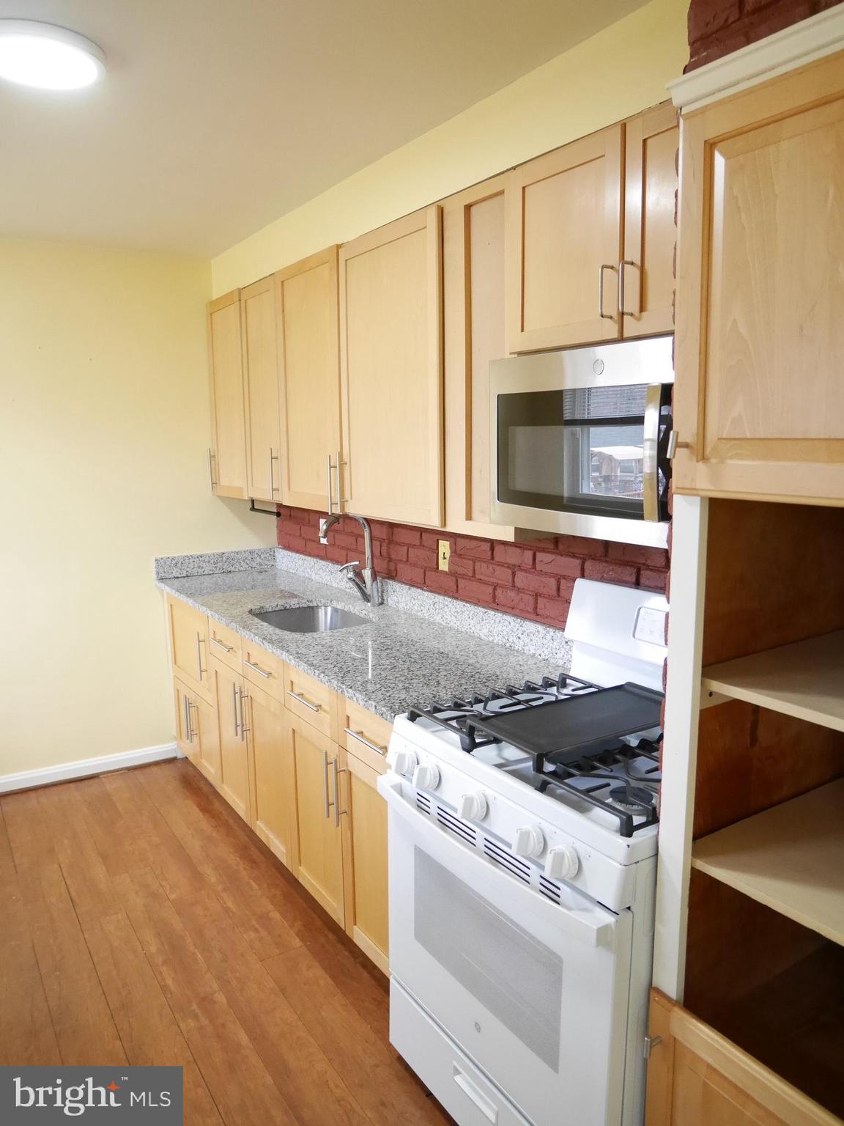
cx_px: 422
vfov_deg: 71.6
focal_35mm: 24
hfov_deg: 56.8
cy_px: 563
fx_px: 780
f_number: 3.5
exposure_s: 1/60
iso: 2000
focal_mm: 12
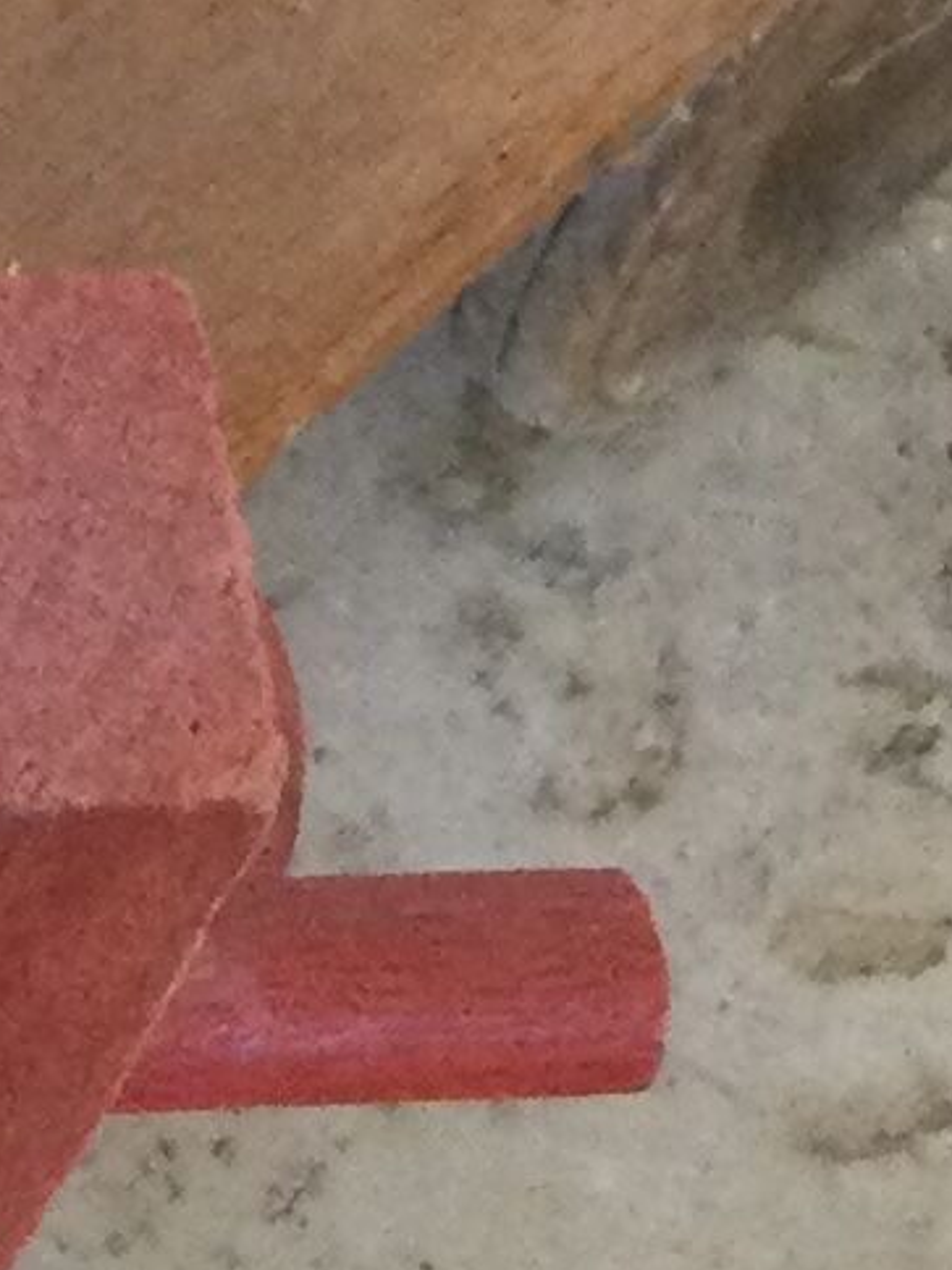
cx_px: -1532
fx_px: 7664
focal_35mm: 209
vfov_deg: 9.1
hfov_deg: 6.7
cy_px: -803
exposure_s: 1/33
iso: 100
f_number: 2.4
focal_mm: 3.3
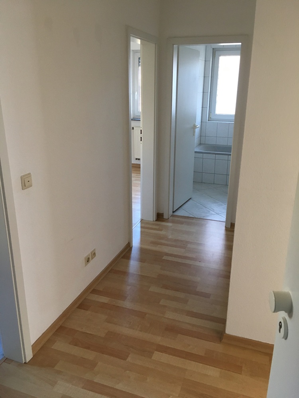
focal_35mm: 29
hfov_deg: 48.2
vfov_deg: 61.7
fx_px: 334
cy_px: 199
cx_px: 150
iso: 125
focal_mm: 4.15
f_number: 2.2
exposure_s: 1/33
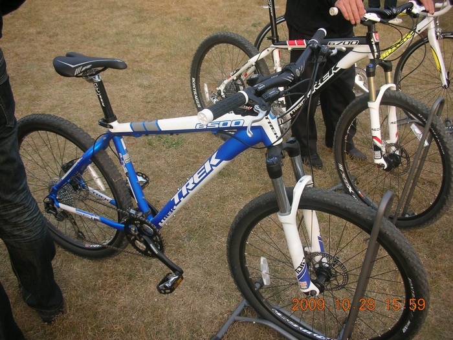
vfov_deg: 40.7
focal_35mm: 35
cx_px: 226
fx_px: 458
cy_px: 170
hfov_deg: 52.6
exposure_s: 1/116
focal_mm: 5.8
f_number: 3
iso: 50
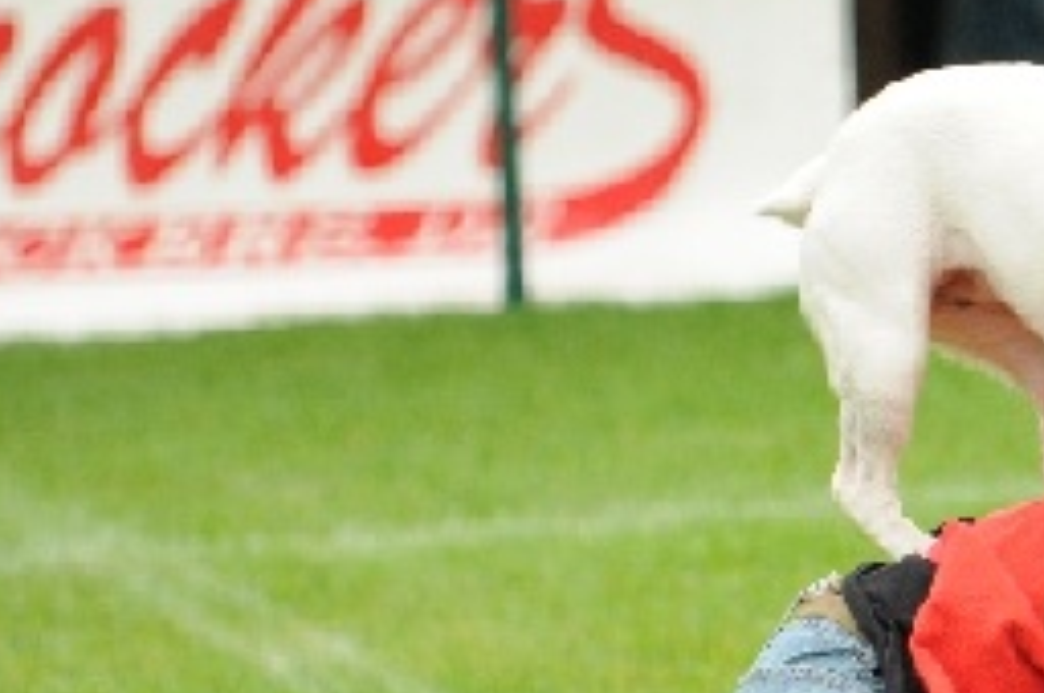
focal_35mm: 750
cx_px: 1452
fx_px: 21722
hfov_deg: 2.7
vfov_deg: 1.8
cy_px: 353
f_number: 2.8
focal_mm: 160
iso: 400
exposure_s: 1/400
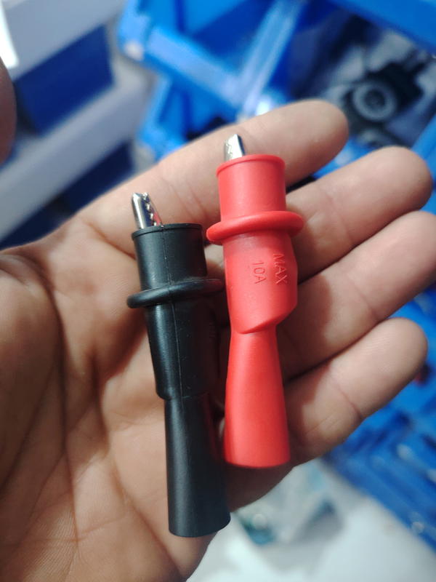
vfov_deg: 71.6
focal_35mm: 24
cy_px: 291
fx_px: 403
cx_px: 218
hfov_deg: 56.8
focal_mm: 5.25
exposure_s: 1/33.3
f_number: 1.75
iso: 1370
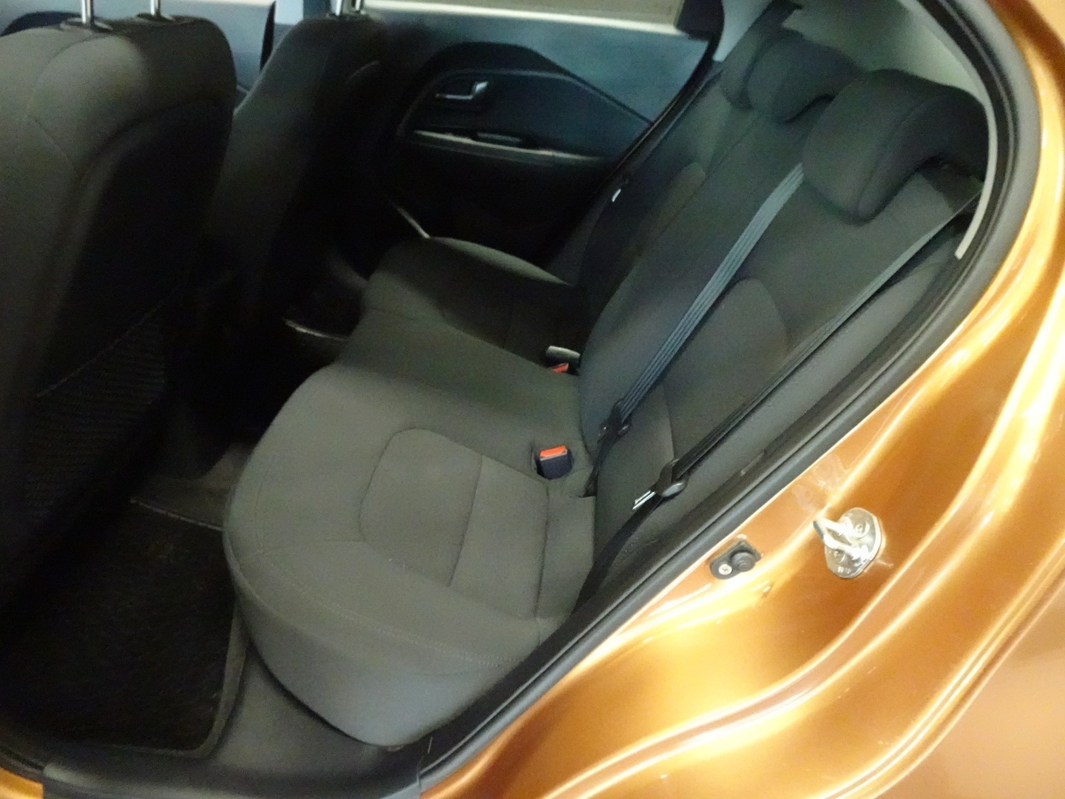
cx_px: 532
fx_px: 738
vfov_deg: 56.8
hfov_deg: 71.6
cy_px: 400
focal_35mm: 24
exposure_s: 1/30
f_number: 3.5
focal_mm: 4.25
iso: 3200
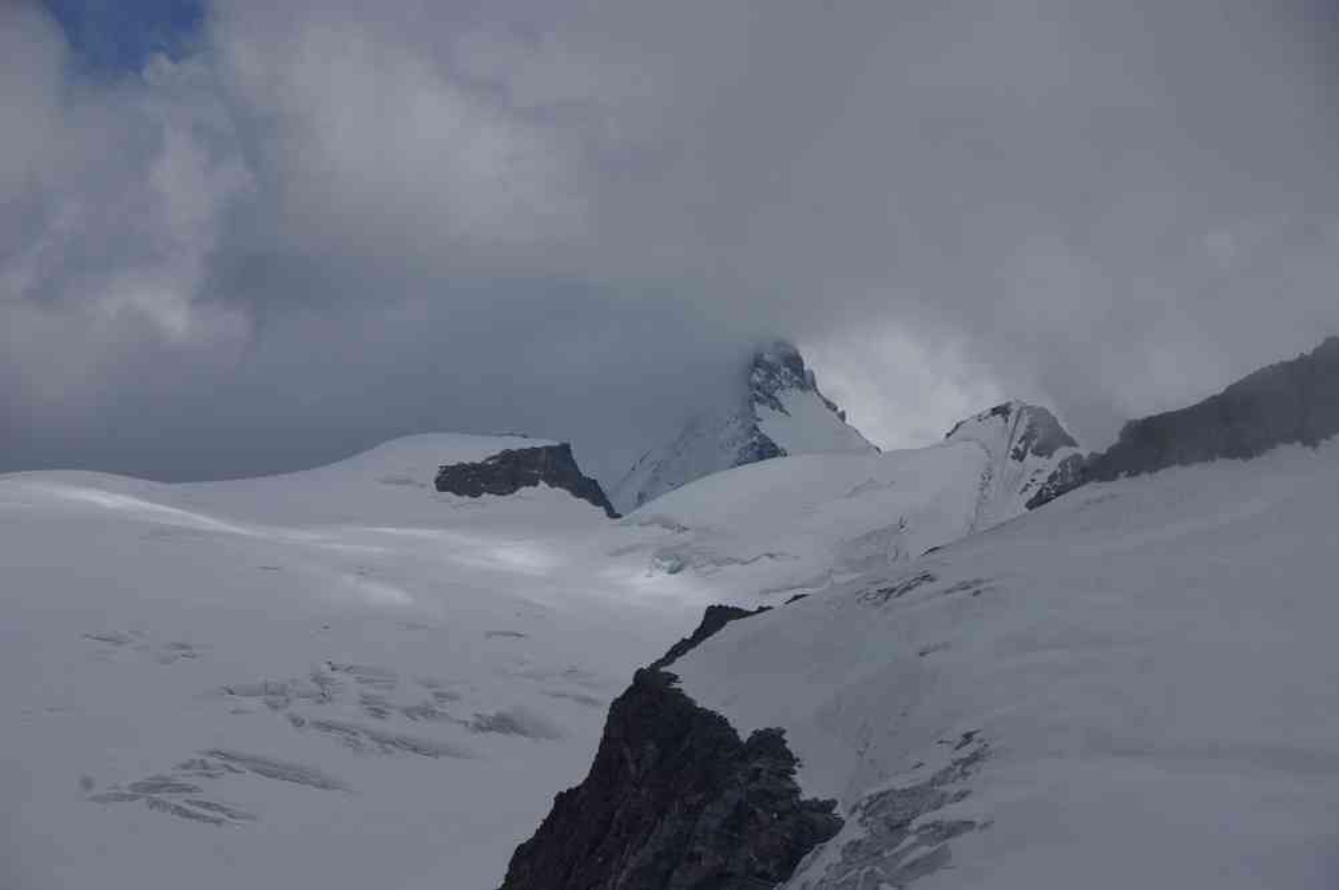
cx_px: 670
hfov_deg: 17.8
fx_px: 4273
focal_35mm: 115
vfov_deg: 11.9
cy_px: 445
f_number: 9.5
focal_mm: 77.4
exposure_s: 1/1000
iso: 100
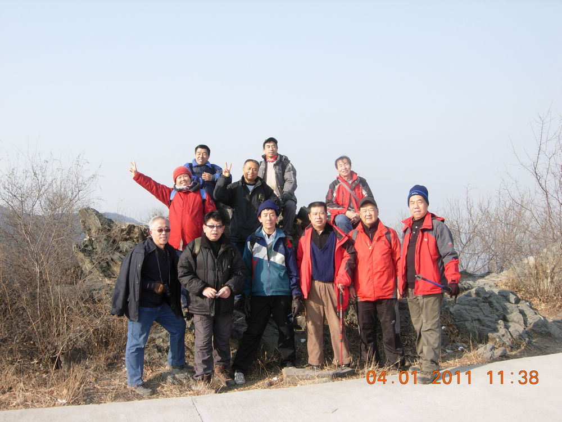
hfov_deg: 51.4
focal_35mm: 36
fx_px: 584
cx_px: 281
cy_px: 211
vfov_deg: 39.7
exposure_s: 1/222
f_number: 4.8
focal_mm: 7.5
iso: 50
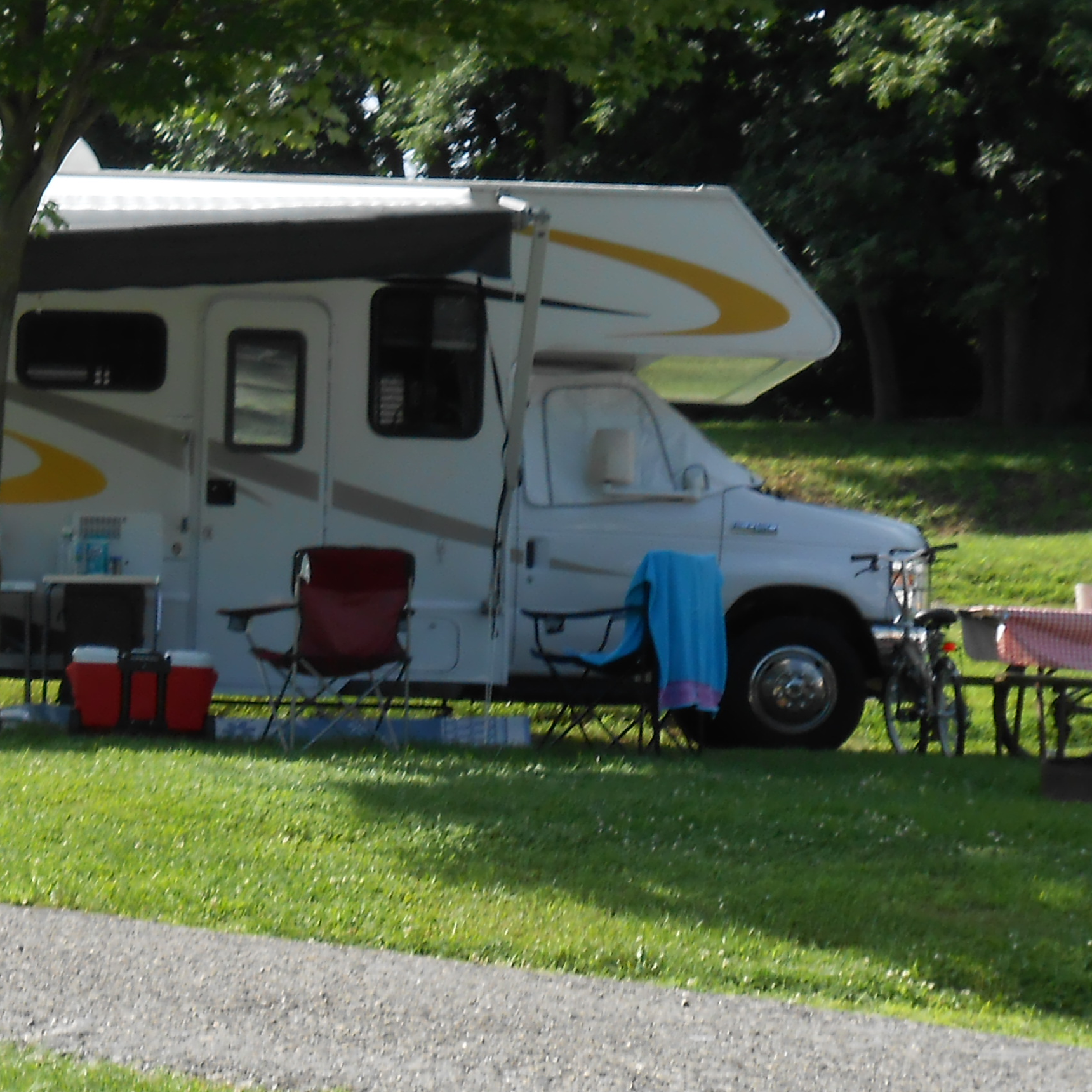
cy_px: 543
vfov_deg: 15.0
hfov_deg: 14.7
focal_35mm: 116
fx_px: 4140
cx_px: -64
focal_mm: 8.8
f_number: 4.8
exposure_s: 1/250
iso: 80
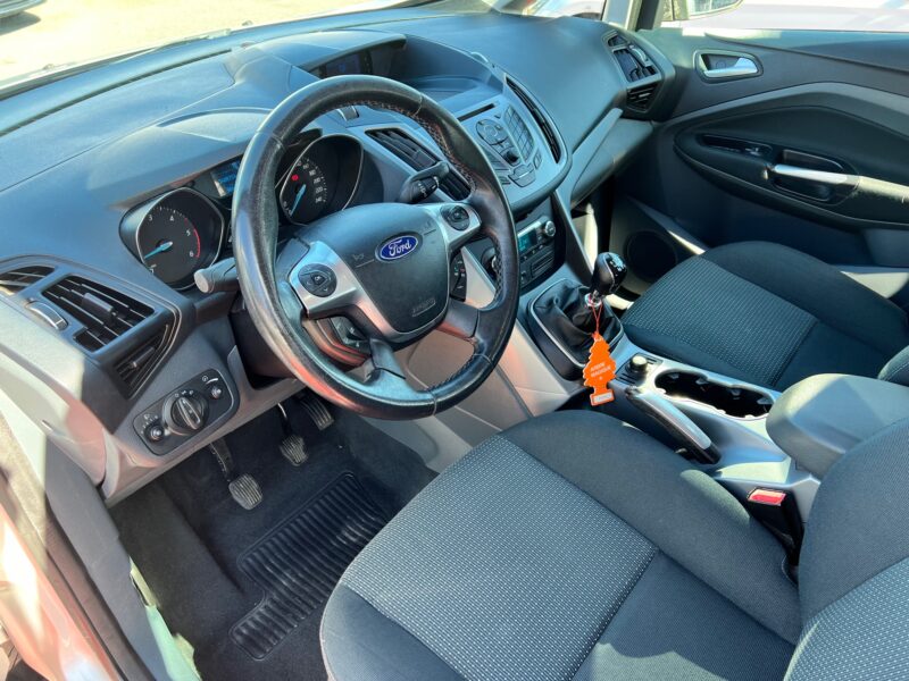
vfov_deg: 53.1
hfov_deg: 67.3
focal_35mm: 26
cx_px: 454
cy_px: 340
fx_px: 683
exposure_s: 1/121
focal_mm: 5.7
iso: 64
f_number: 1.5
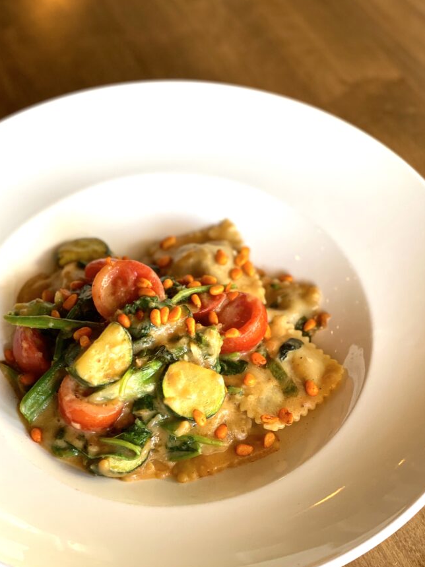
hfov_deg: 23.6
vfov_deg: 31.2
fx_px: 1015
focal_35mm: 62
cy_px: 312
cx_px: 176
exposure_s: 1/122
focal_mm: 6
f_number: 2
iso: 80
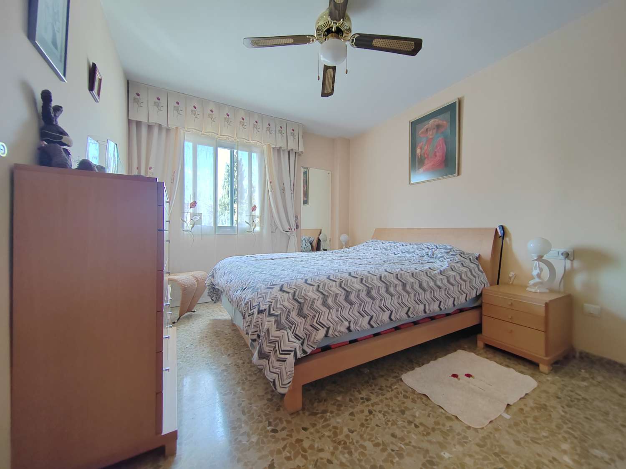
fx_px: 235
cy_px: 234
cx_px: 313
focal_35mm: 13
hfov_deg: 106.2
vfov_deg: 89.9
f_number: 2.2
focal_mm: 2.16
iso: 640
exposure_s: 1/33
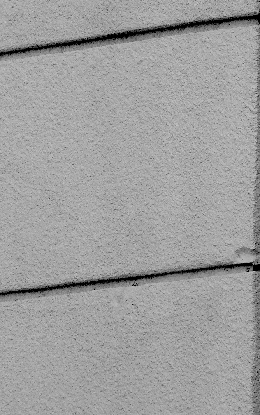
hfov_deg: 1.9
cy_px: -92
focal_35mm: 705
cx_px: 271
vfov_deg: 3.0
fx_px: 7992
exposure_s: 1/500
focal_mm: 47.2
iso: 125
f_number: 5.7
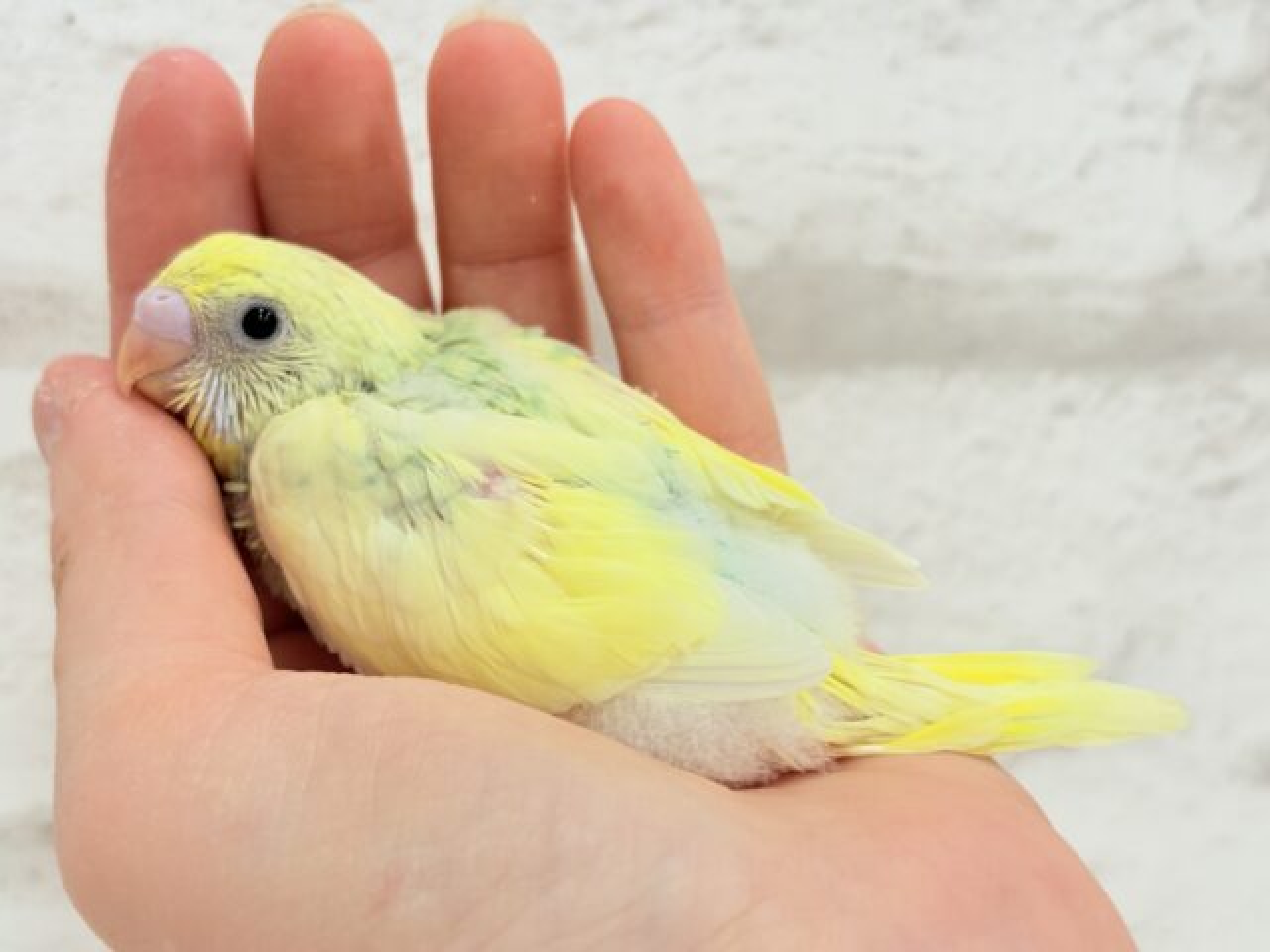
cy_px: 476
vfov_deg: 28.0
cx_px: 635
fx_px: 1908
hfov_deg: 36.8
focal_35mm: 52
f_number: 1.6
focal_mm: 5.96
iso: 32
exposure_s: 1/50
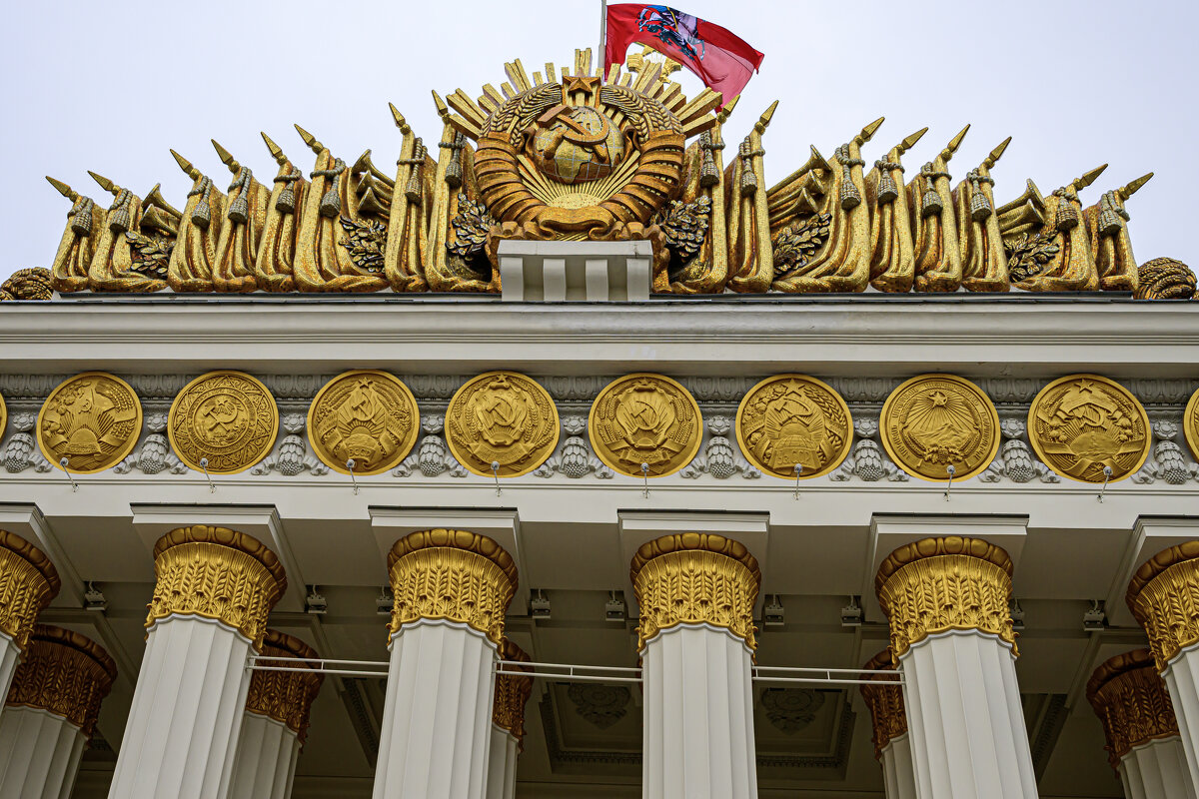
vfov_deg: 35.9
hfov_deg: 51.9
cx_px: 600
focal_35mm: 37
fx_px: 1232
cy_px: 400
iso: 100
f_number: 2.8
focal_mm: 25
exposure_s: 1/640
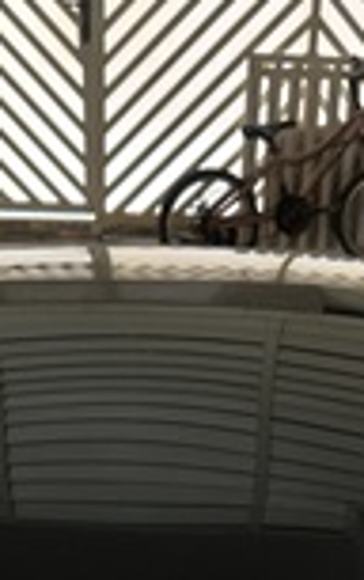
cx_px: 161
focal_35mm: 76
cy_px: 688
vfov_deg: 24.6
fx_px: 1203
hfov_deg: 17.2
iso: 160
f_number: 1.78
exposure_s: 1/121
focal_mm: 6.86
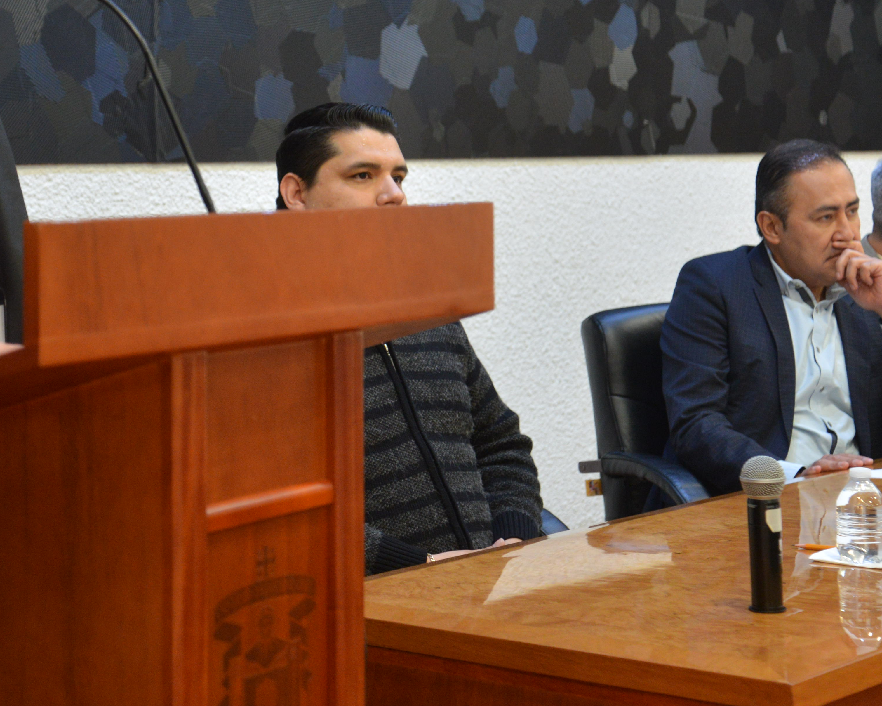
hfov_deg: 22.2
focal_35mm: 86
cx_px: 390
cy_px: 177
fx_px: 2245
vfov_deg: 17.8
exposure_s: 1/15
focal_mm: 46
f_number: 4.2
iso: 1600
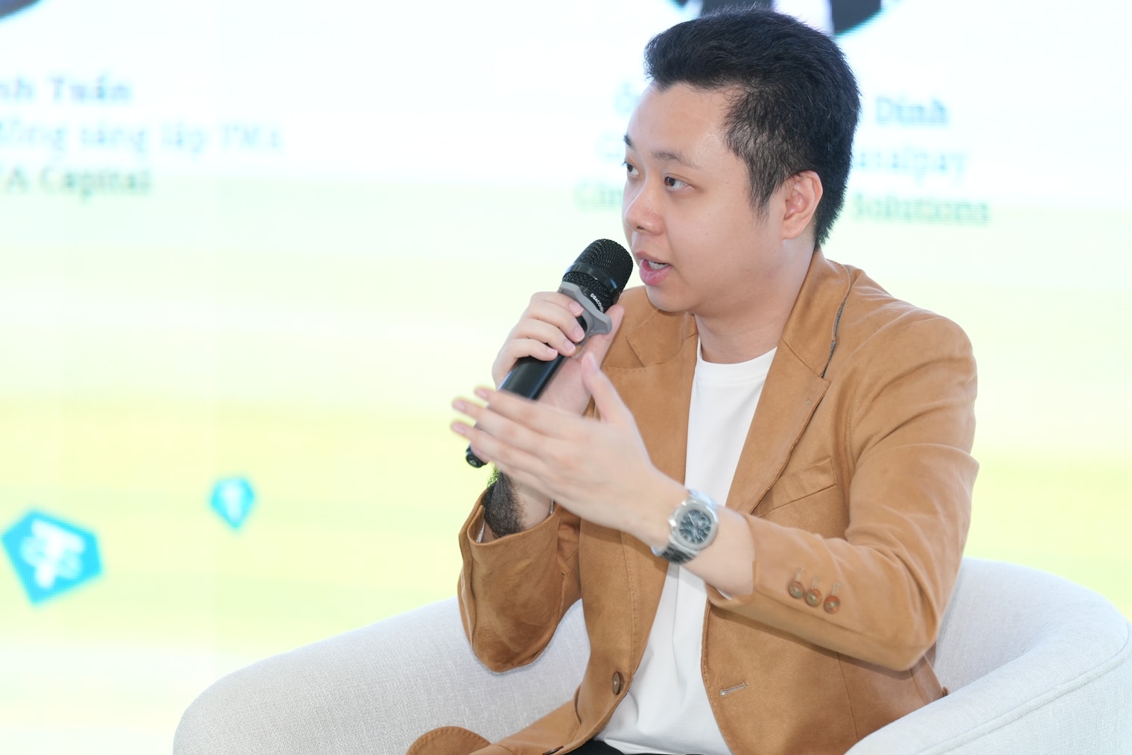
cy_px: 370
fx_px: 6791
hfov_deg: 9.5
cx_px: 686
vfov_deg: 6.4
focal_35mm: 216
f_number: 2.8
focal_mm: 171
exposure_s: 1/200
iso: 500
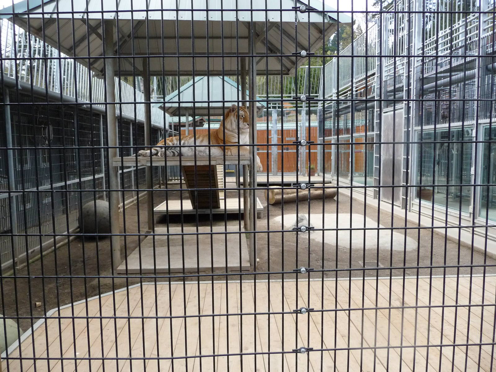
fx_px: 401
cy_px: 186
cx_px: 248
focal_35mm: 28
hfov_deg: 63.4
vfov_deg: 49.7
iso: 320
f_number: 3.3
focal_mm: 4.7
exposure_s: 1/500
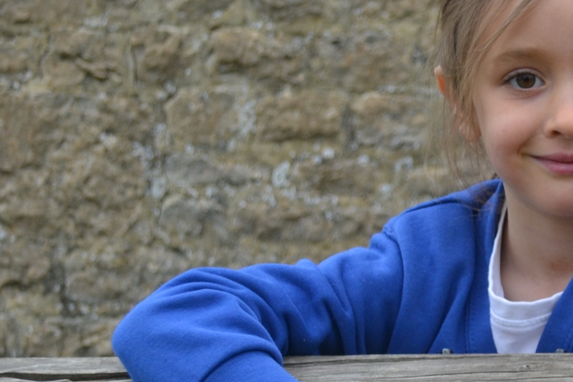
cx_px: 896
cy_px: 281
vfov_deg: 8.0
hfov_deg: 11.5
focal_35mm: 171
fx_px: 2721
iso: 125
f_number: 5.6
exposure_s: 1/125
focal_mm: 34
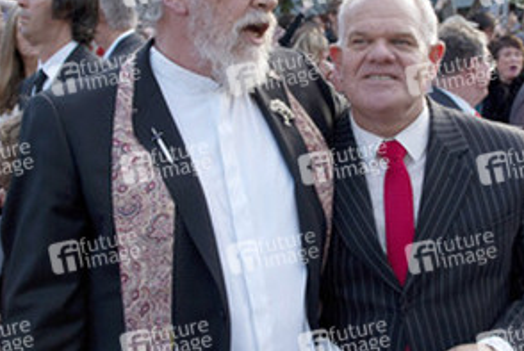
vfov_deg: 21.2
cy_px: 119
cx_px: 294
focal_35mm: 64
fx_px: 933
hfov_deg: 31.3
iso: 400
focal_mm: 28
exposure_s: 1/180
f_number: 6.7
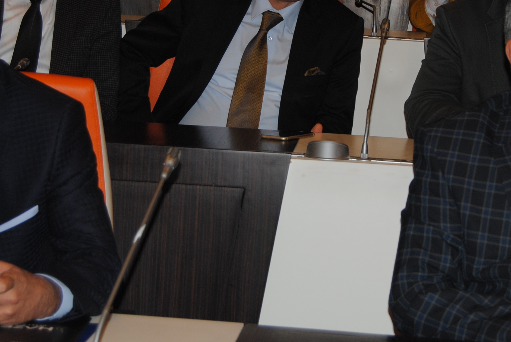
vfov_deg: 12.7
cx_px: 301
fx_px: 1535
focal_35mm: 108
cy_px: 78
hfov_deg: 18.9
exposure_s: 1/60
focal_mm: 35
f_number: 4.5
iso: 200
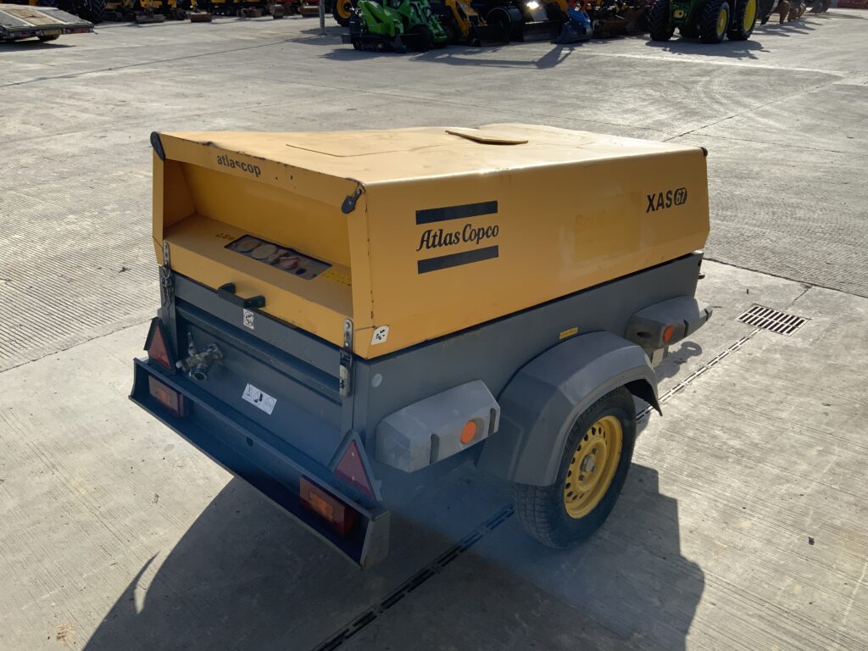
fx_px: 727
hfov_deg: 61.7
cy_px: 326
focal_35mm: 29
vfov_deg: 48.2
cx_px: 434
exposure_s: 1/1534
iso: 16
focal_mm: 3
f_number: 1.8
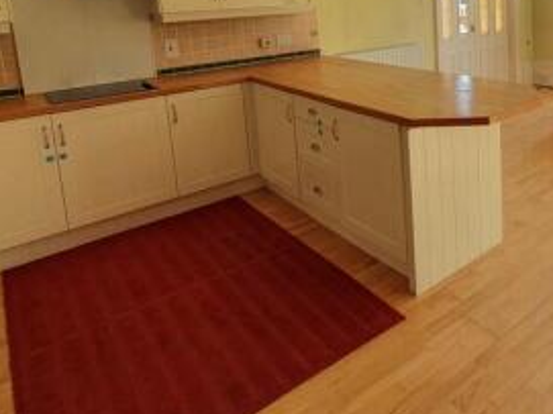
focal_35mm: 28
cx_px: 430
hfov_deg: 59.3
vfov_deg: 45.8
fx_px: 447
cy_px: 56
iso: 50
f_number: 2.2
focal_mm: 1.8
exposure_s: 1/126
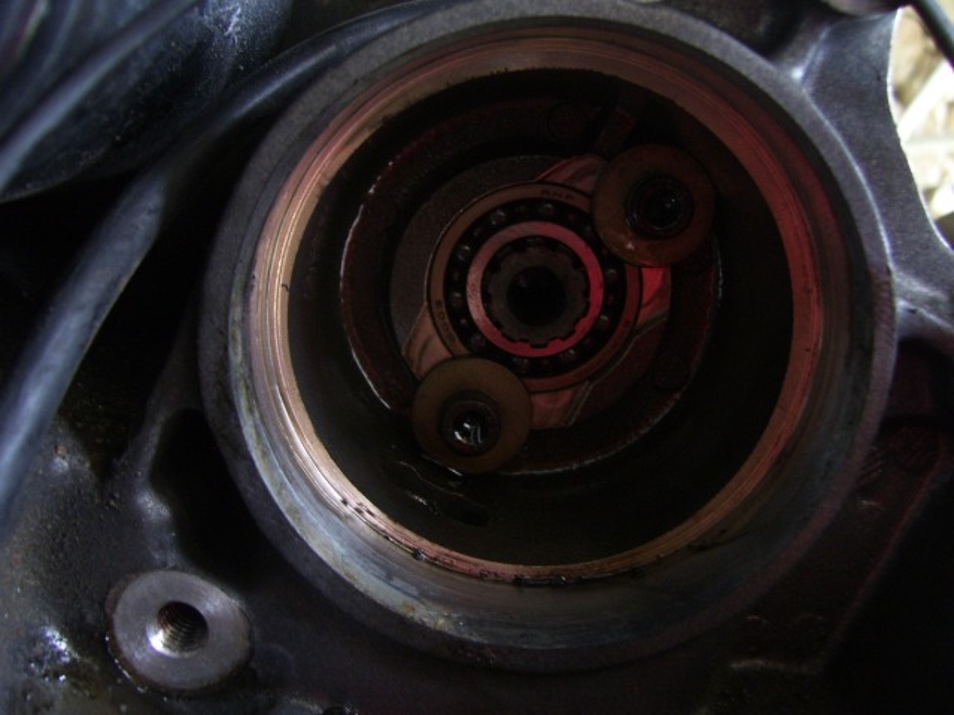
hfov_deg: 50.1
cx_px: 477
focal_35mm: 37
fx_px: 1020
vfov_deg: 38.7
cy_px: 358
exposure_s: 1/8
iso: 160
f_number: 2.7
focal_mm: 6
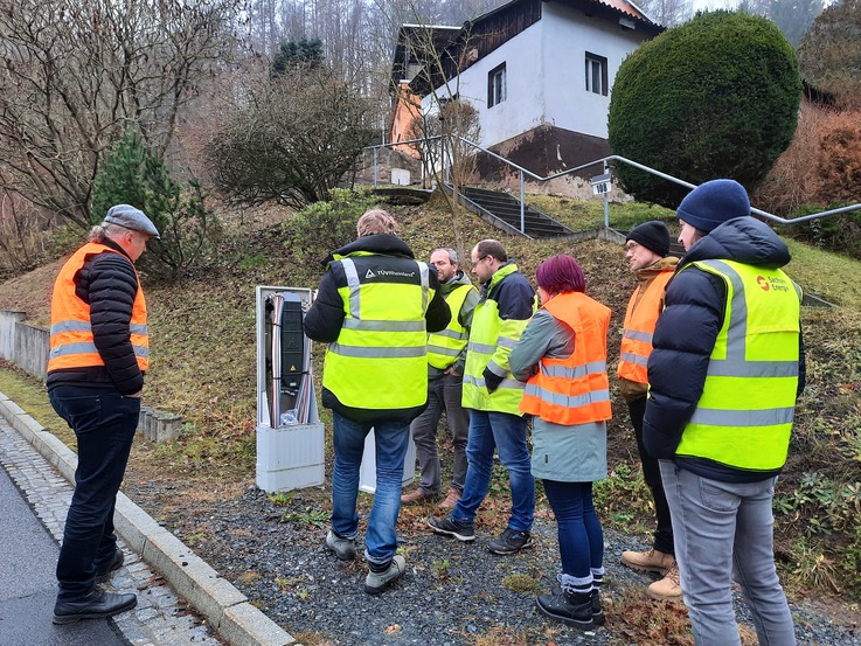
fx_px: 622
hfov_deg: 69.4
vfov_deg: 54.9
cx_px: 430
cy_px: 323
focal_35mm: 25
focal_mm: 4.6
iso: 64
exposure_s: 1/50
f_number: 2
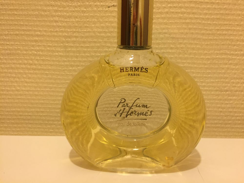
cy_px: 92
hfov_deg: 61.7
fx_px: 204
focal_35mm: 29
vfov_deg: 48.2
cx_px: 122
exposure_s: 1/33
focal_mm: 4.15
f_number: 2.2
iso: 160
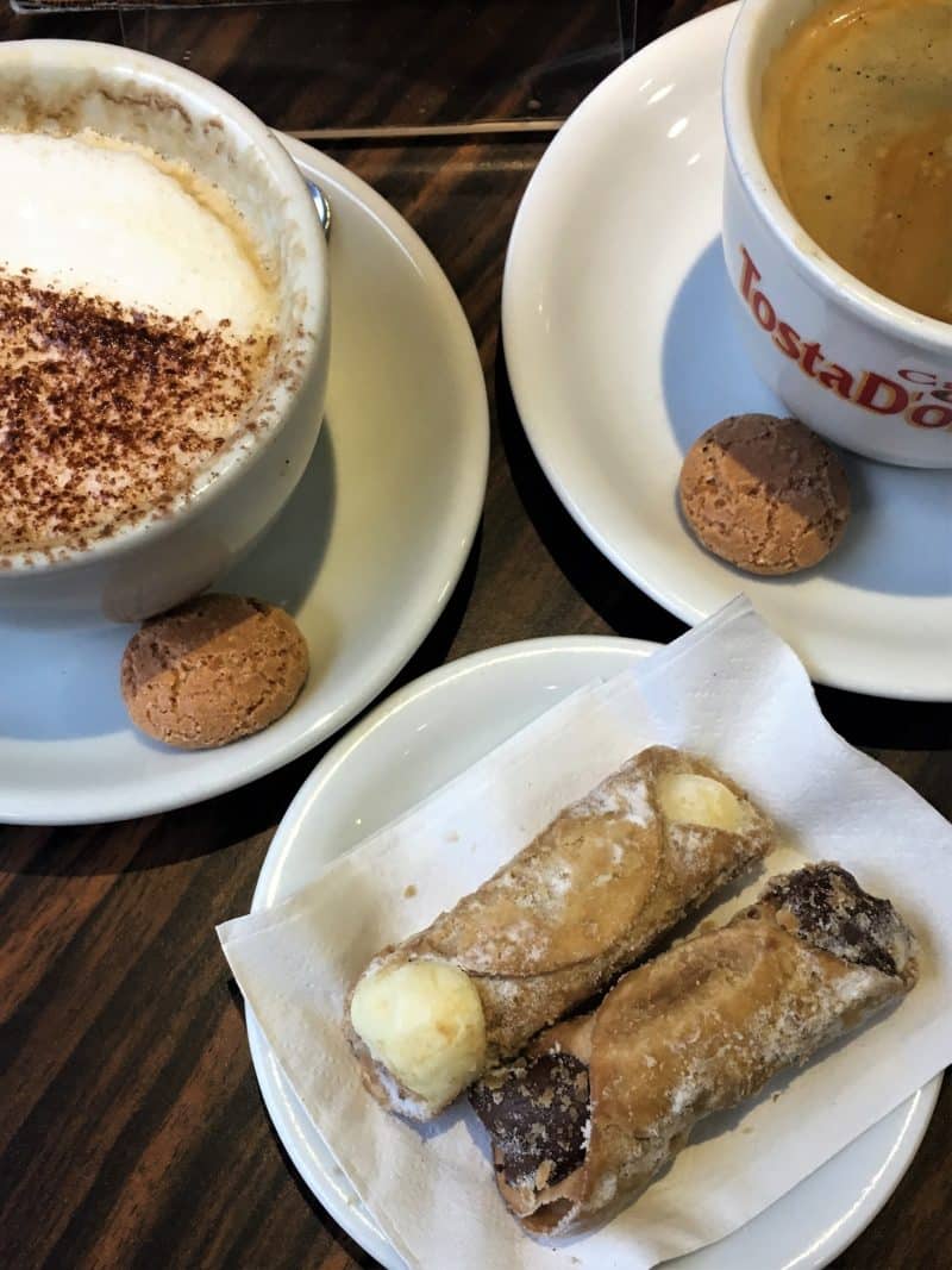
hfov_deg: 48.2
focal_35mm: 29
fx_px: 1064
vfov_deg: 61.7
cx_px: 476
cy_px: 635
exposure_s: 1/33
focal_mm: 4.15
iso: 100
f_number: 2.2
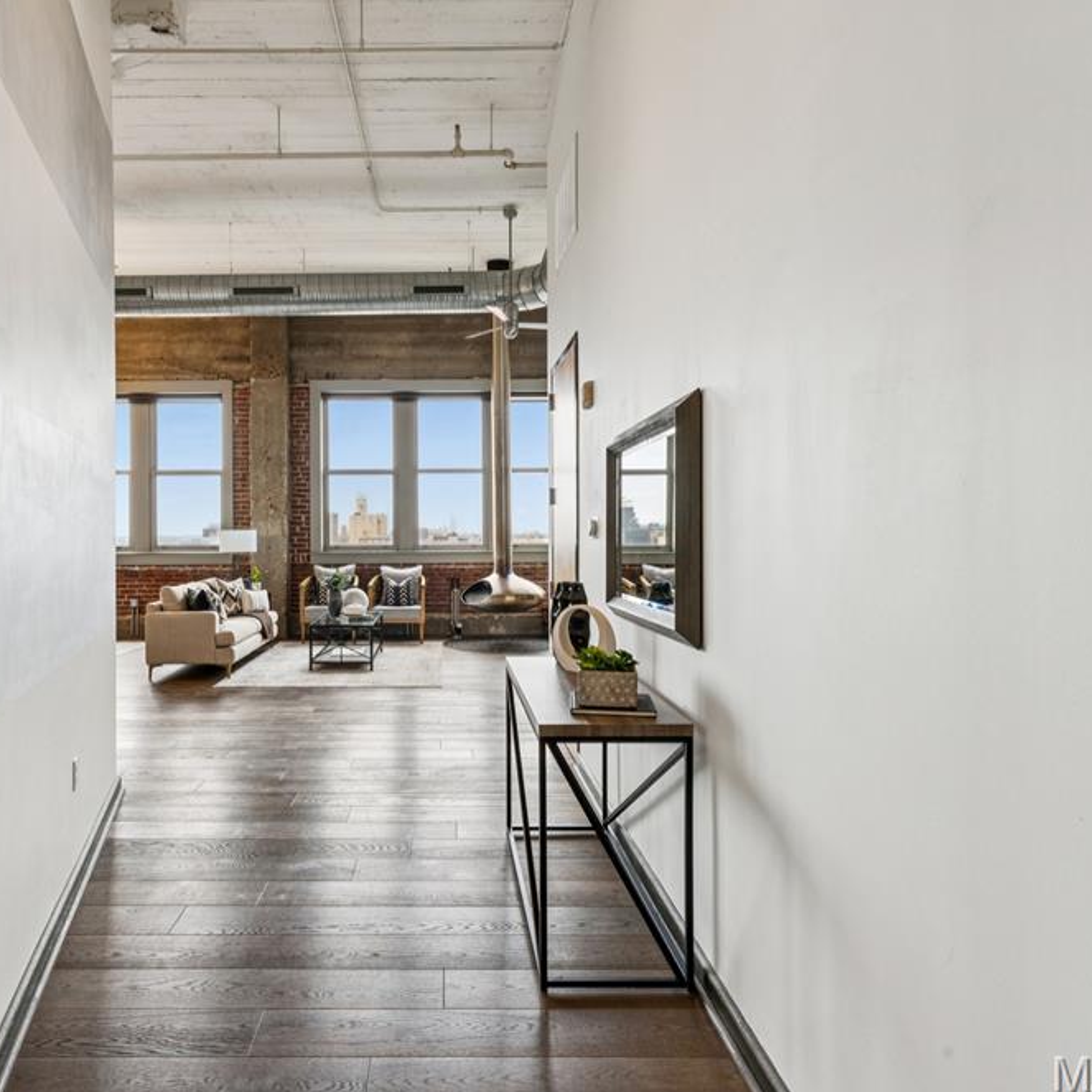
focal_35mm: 21
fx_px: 754
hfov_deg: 70.0
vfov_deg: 71.8
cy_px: 547
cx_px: 374
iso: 200
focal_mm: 16.1
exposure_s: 1/25
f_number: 13
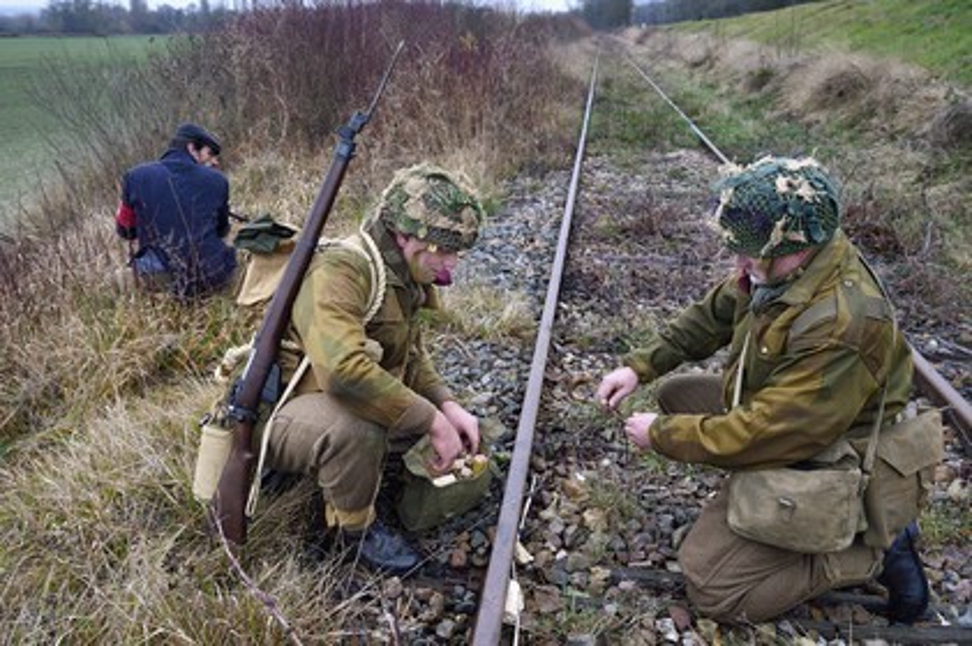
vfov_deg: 44.9
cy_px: 323
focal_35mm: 29
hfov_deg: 63.7
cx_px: 486
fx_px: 782
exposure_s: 1/100
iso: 800
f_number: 5.6
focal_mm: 29
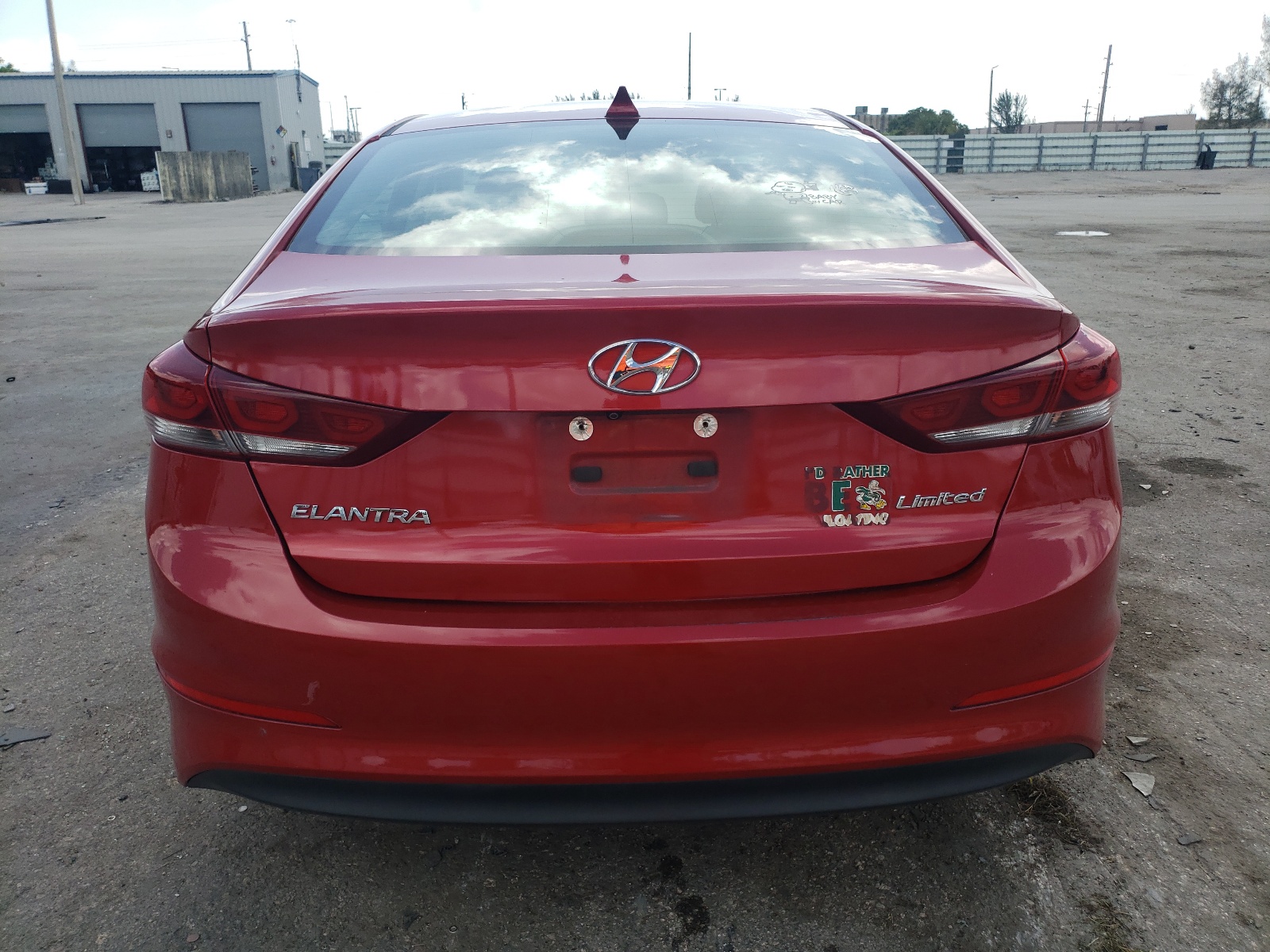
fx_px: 954
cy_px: 476
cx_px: 635
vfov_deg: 53.1
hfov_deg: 67.3
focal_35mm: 26
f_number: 1.5
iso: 50
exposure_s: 1/1667
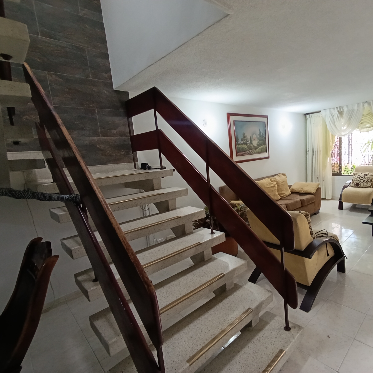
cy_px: 186
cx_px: 237
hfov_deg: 76.1
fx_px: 232
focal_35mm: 19
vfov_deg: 77.7
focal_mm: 1.65
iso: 320
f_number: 2.2
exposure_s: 1/40
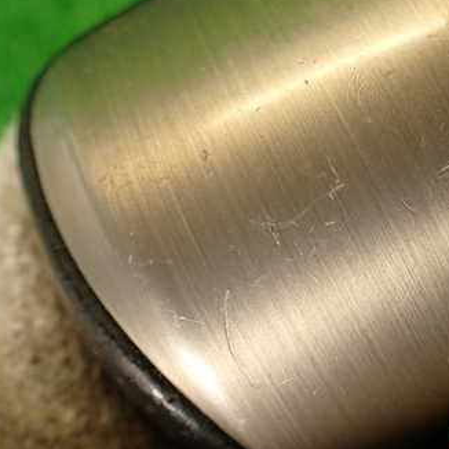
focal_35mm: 52
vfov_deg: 32.5
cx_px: 354
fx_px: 763
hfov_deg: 32.0
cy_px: 146
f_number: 2.4
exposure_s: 1/60
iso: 160
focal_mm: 5.79
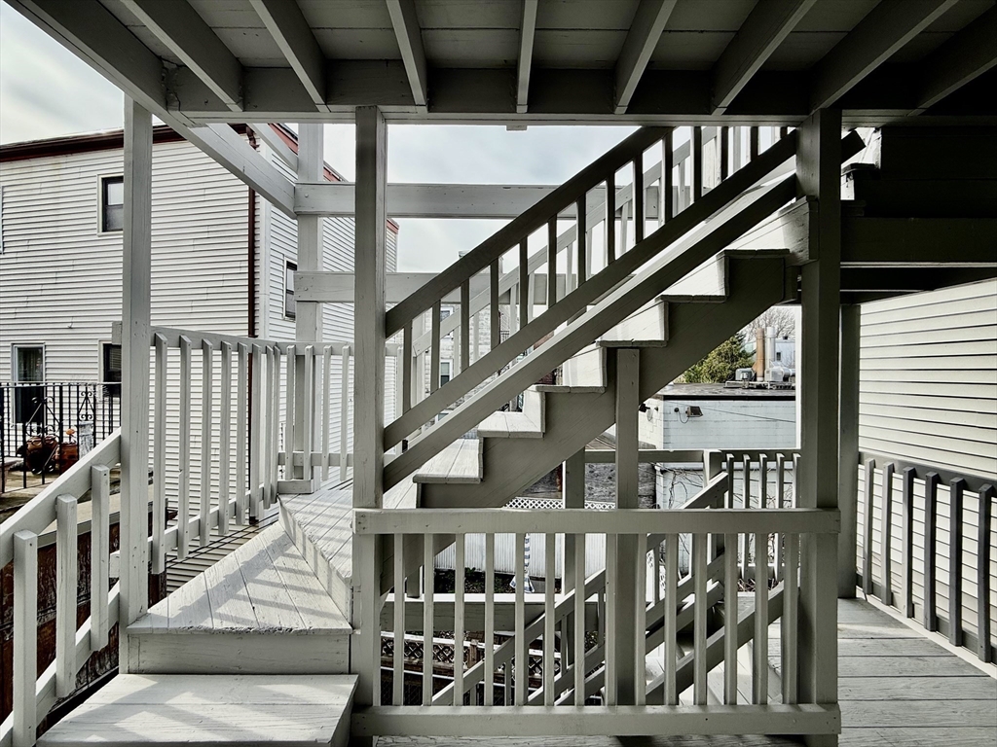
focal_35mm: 14
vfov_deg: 85.7
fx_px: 403
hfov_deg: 102.1
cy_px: 374
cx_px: 498
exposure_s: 1/726
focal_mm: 2.22
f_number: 2.2
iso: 64
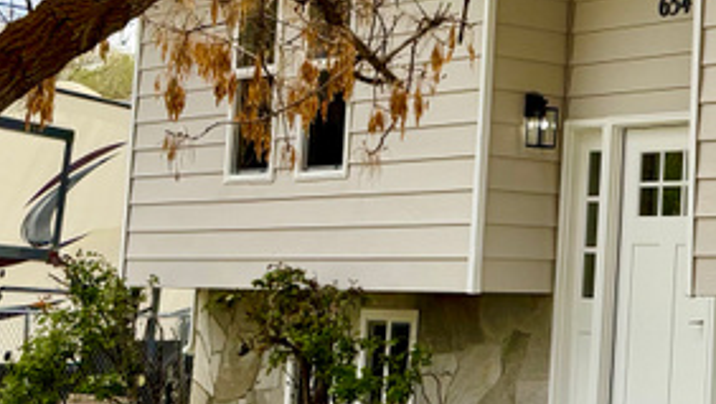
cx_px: 889
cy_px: 104
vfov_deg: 12.7
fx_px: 1805
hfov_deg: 20.8
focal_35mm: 95
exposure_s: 1/5319
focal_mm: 6.76
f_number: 1.78
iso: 100
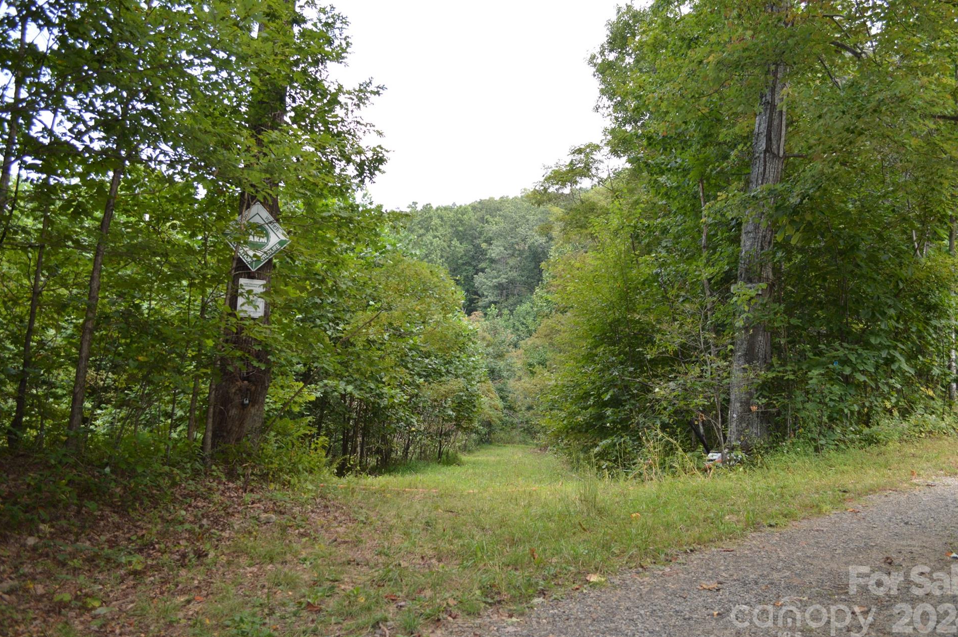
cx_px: 500
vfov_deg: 44.9
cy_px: 318
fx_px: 771
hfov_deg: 63.7
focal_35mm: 29
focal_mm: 18
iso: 110
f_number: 4
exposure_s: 1/125
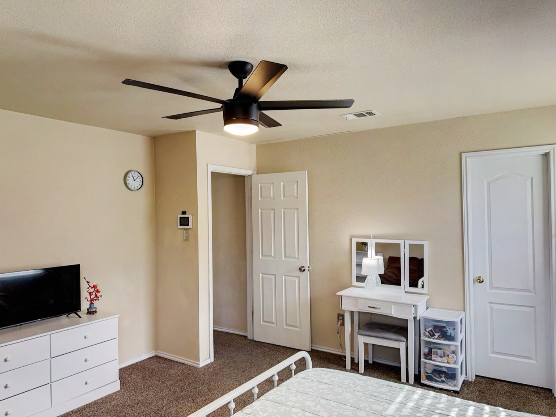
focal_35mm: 24
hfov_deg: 71.6
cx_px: 278
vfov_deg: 56.8
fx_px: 385
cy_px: 208
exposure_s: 1/120
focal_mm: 6.76
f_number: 1.78
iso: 125
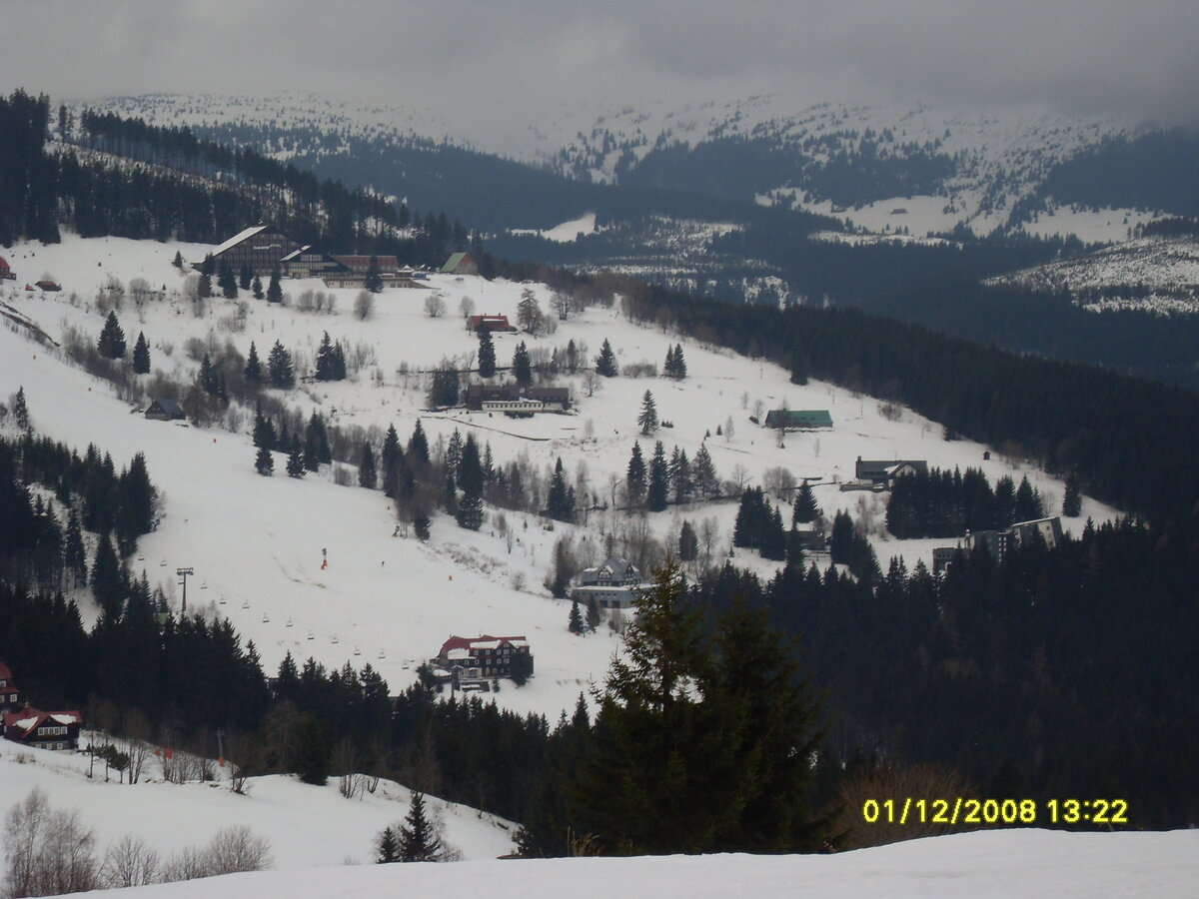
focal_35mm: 106
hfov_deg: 18.5
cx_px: 600
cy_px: 450
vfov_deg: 14.0
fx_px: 3672
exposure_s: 1/180
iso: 100
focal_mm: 18.1
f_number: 5.2
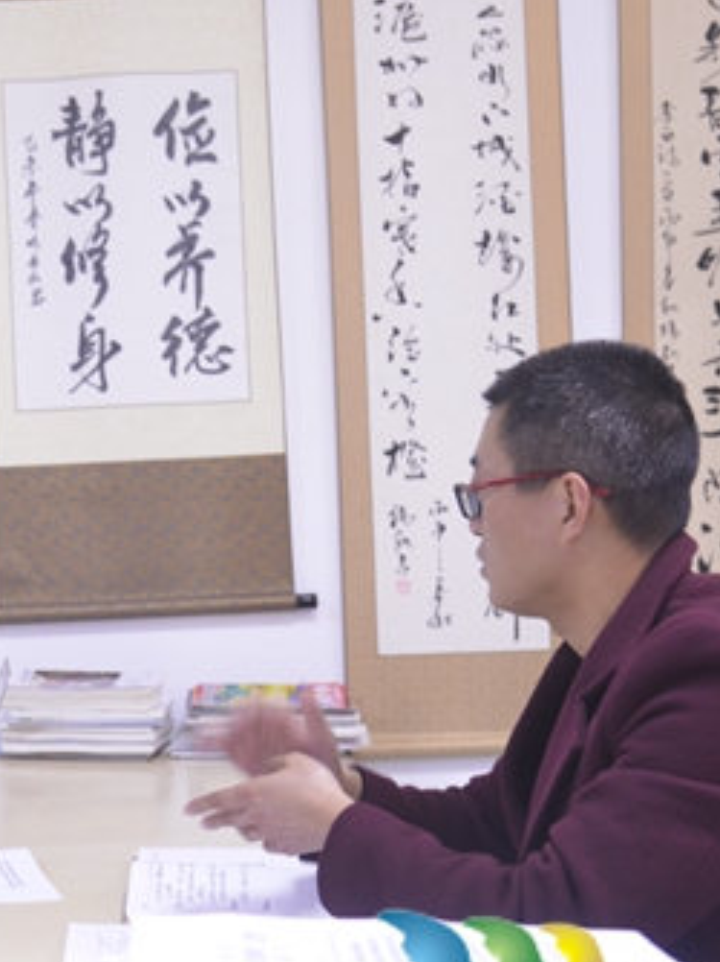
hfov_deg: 23.9
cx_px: 32
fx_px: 1638
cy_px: 517
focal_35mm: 59
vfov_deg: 32.7
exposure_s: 1/13
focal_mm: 32
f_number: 4.5
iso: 1250
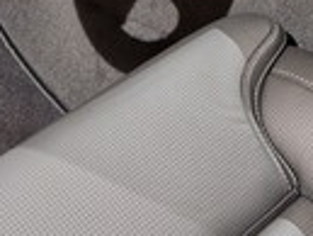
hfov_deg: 17.2
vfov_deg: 12.6
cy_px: -71
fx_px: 1032
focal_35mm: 114
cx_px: 133
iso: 640
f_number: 1.8
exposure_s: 1/50
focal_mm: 5.4
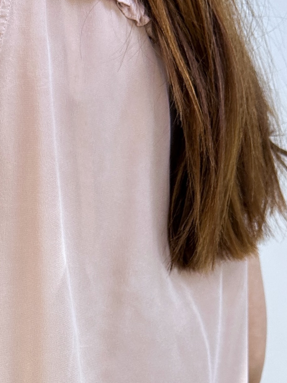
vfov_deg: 26.1
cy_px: 395
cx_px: 51
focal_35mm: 70
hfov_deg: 20.7
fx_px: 774
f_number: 1.78
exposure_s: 1/601
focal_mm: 6.86
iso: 80
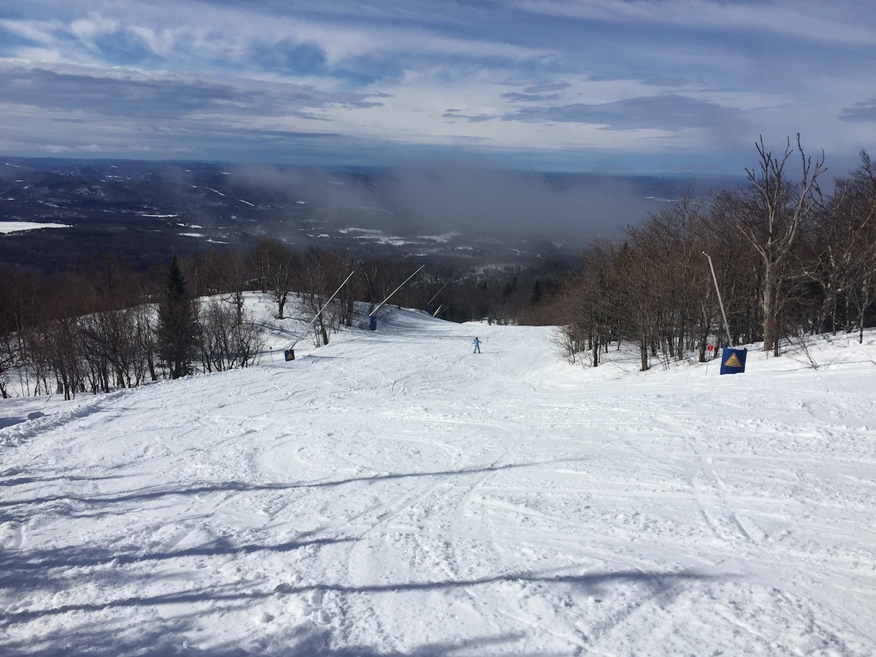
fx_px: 734
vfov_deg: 48.2
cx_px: 438
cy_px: 328
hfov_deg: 61.7
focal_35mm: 29
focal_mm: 4.15
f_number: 2.2
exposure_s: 1/5650
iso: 32
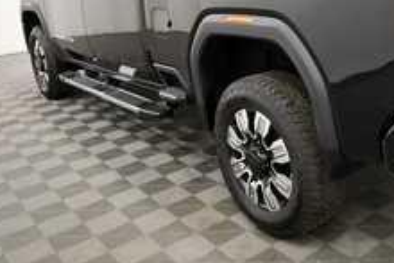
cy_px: 49
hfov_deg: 45.9
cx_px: 317
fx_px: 438
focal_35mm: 40
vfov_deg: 32.5
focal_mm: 15
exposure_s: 1/125
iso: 1800
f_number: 5.3
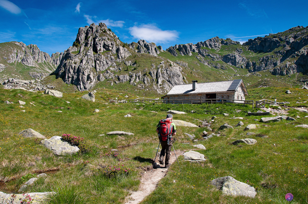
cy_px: 102
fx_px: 231
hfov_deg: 67.4
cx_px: 154
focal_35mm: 27
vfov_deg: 47.8
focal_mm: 18
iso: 200
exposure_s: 1/320
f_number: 9
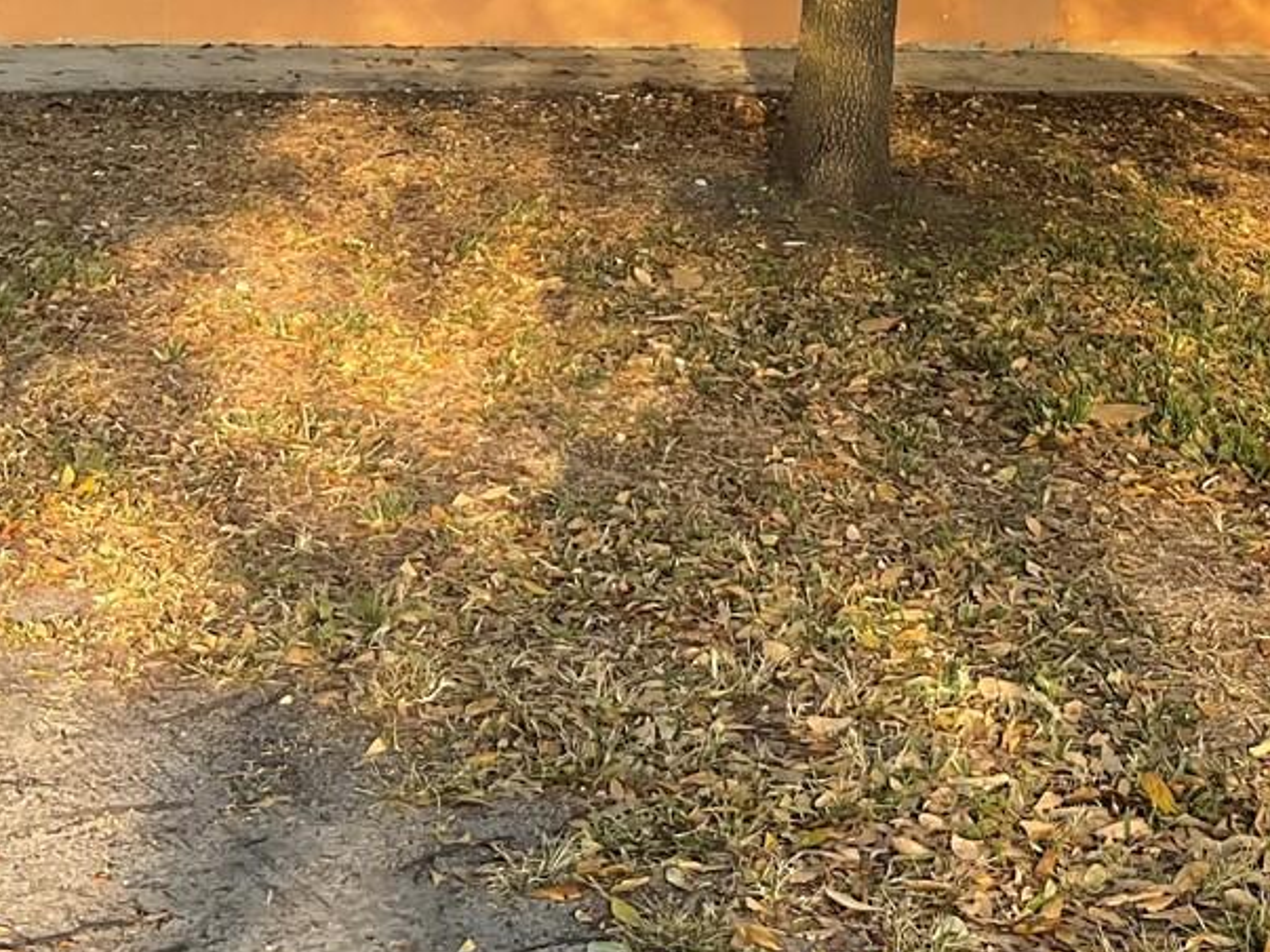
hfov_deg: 25.3
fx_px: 2824
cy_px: -289
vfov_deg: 17.9
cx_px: 598
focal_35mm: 77
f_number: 1.8
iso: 16
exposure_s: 1/268
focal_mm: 3
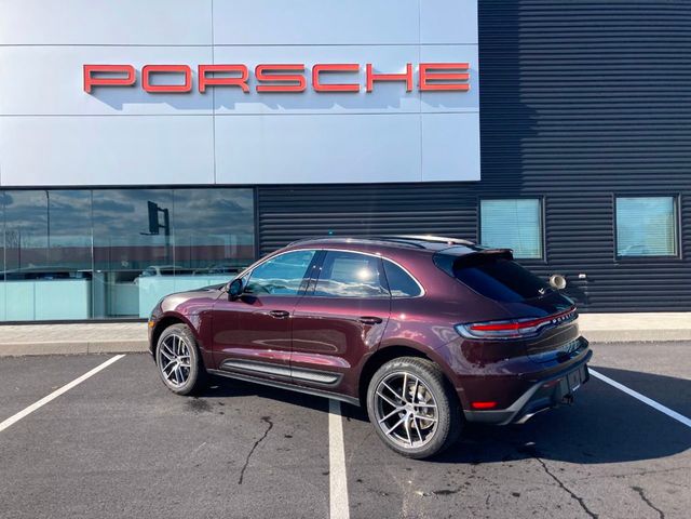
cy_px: 260
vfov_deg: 49.7
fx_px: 559
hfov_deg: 63.4
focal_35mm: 28
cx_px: 346
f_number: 1.8
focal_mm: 3.99
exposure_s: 1/1091
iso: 20
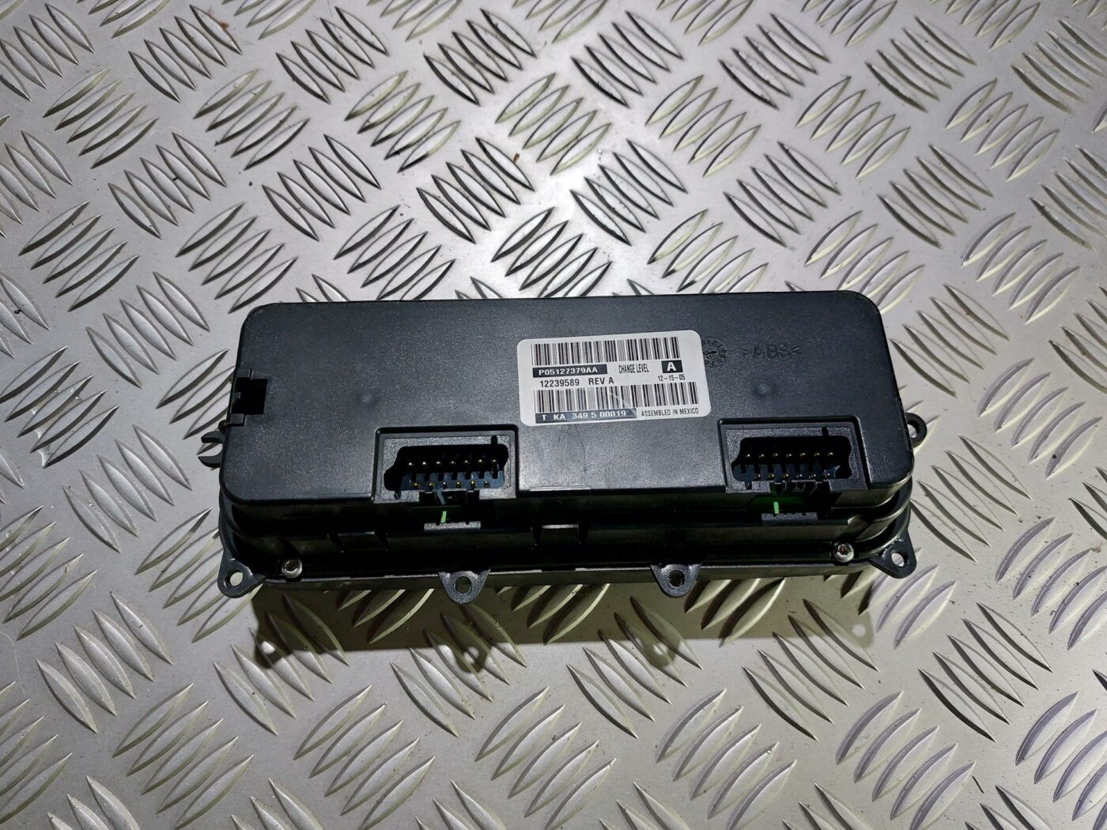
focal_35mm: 25
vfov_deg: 54.9
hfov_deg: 69.4
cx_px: 554
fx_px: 799
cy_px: 415
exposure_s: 1/60
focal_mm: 5.23
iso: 160
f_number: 1.8
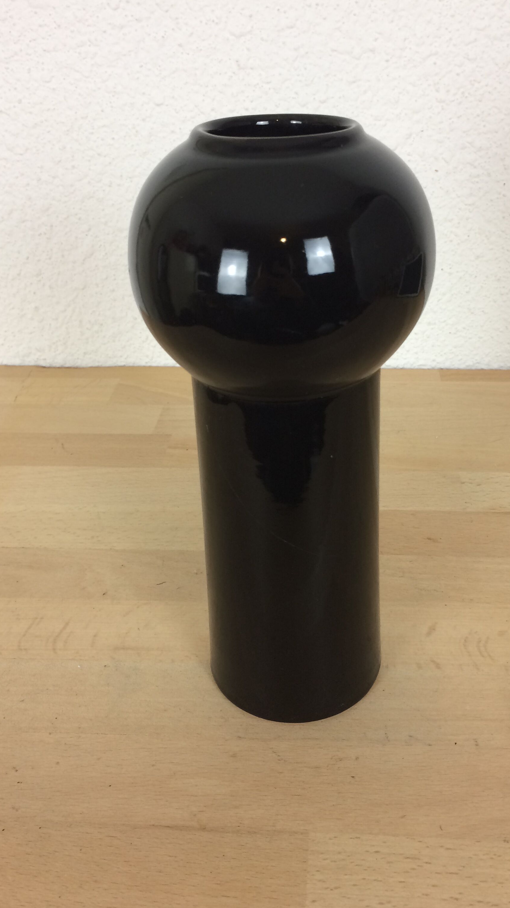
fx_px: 817
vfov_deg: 58.0
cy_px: 435
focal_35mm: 34
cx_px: 291
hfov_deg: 34.6
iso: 40
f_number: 2.2
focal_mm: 4.15
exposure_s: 1/33
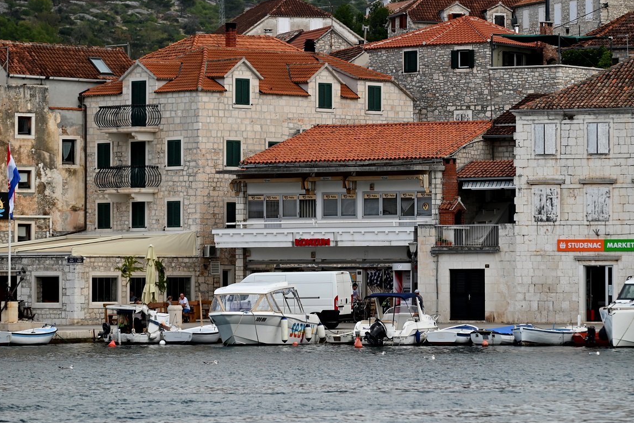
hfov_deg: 10.9
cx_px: 370
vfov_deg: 7.3
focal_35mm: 188
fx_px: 3312
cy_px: 153
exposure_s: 1/1000
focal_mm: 145
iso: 200
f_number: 4.8
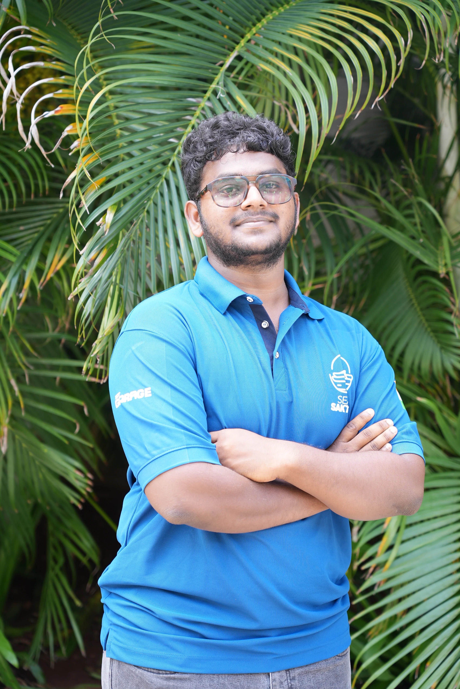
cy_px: 344
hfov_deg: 16.9
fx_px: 1550
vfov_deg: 25.0
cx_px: 230
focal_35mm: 81
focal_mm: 81
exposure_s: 1/50
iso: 200
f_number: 4
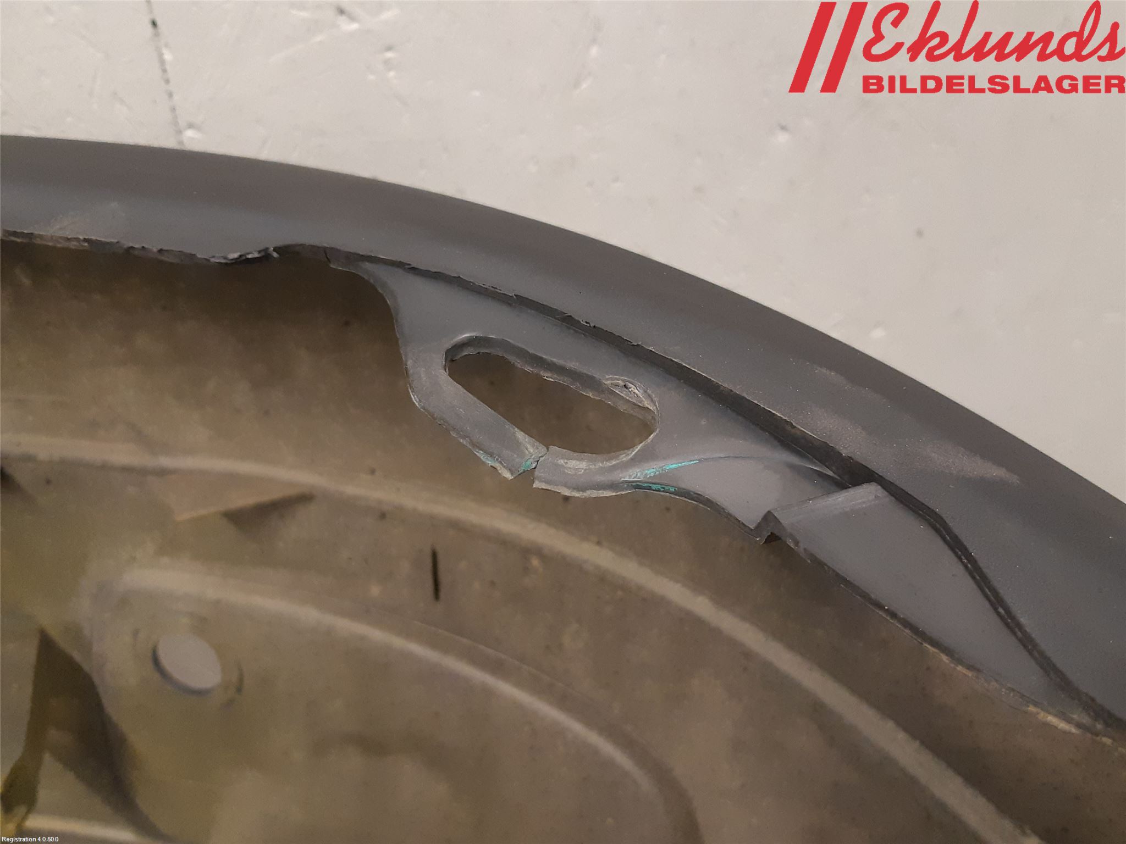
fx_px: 846
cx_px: 563
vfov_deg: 53.1
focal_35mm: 26
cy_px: 422
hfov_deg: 67.3
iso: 250
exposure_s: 1/33
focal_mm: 3.93
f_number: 1.7
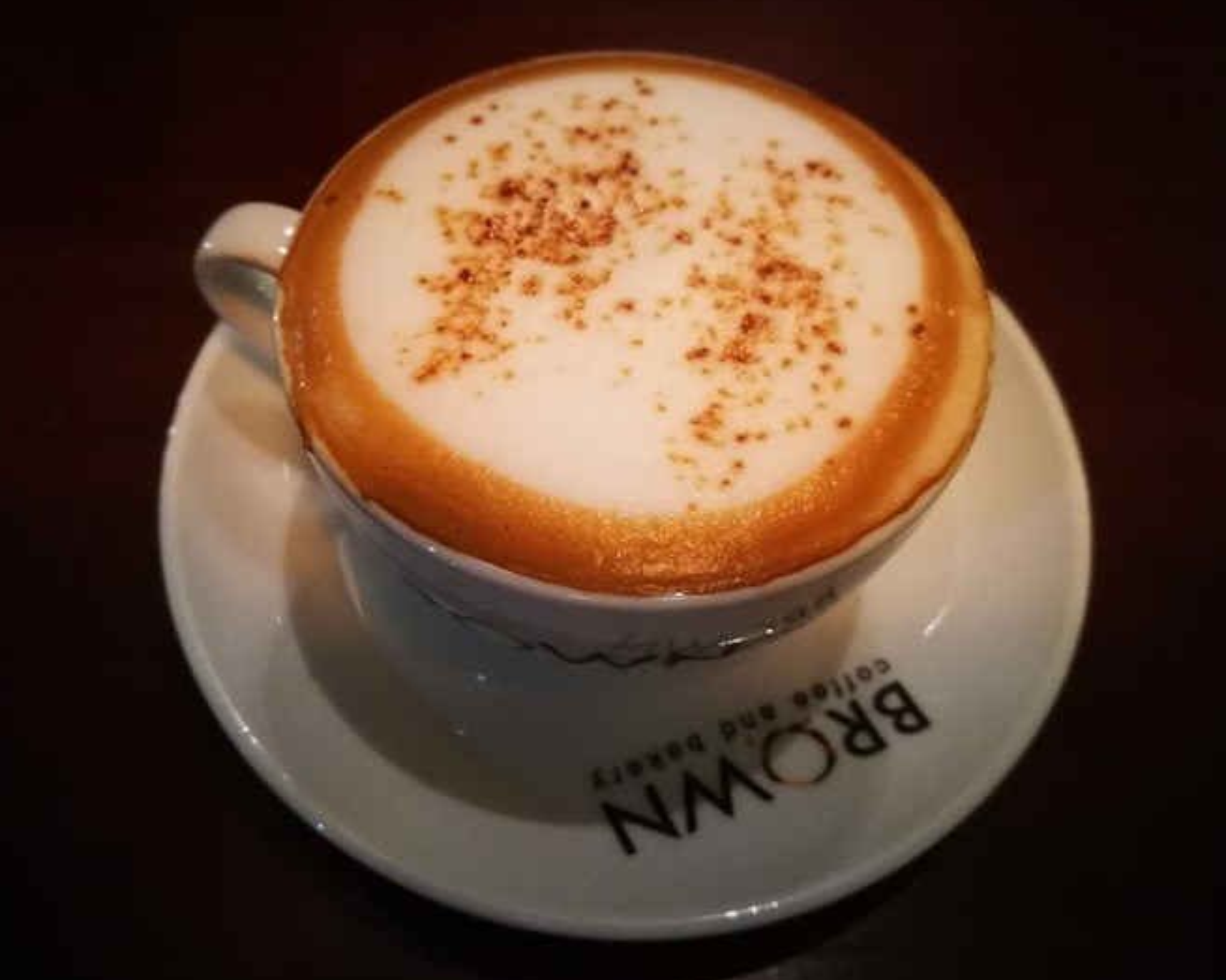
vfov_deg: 50.0
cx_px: 598
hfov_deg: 60.4
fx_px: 1052
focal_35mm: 29
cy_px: 493
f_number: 4
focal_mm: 4.5
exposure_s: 1/16.7
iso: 1000
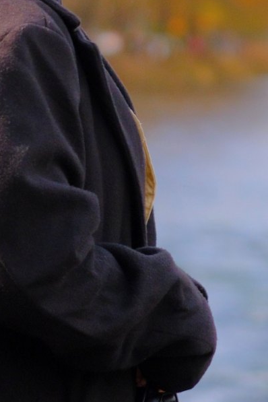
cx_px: 242
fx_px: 2948
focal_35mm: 264
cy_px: -283
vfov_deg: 7.6
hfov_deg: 5.2
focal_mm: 33
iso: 500
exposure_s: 1/3800
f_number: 1.4
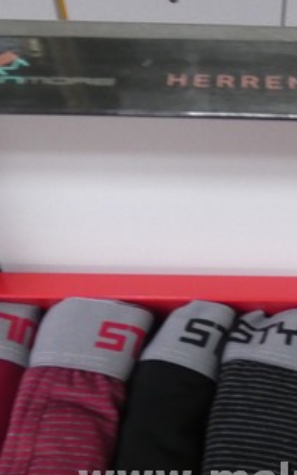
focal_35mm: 48
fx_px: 622
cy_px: 327
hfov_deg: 26.4
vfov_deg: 41.2
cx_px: 238
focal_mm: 3.6
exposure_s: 1/60
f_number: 2.8
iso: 640
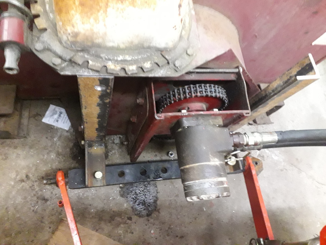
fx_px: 254
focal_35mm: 27
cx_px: 163
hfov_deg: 65.3
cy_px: 122
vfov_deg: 51.4
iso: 500
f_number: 1.9
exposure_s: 1/20
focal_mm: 3.6
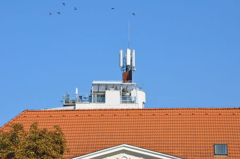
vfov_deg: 8.7
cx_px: 120
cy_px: 80
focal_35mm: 158
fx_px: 1049
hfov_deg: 13.0
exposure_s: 1/1250
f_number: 18
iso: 1600
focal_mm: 105
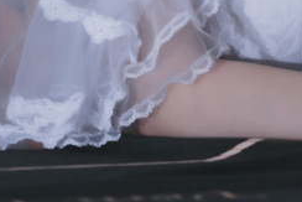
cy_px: -356
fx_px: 3618
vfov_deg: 3.1
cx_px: 501
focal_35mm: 431
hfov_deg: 4.7
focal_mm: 70
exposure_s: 1/125
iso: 125
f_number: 2.8
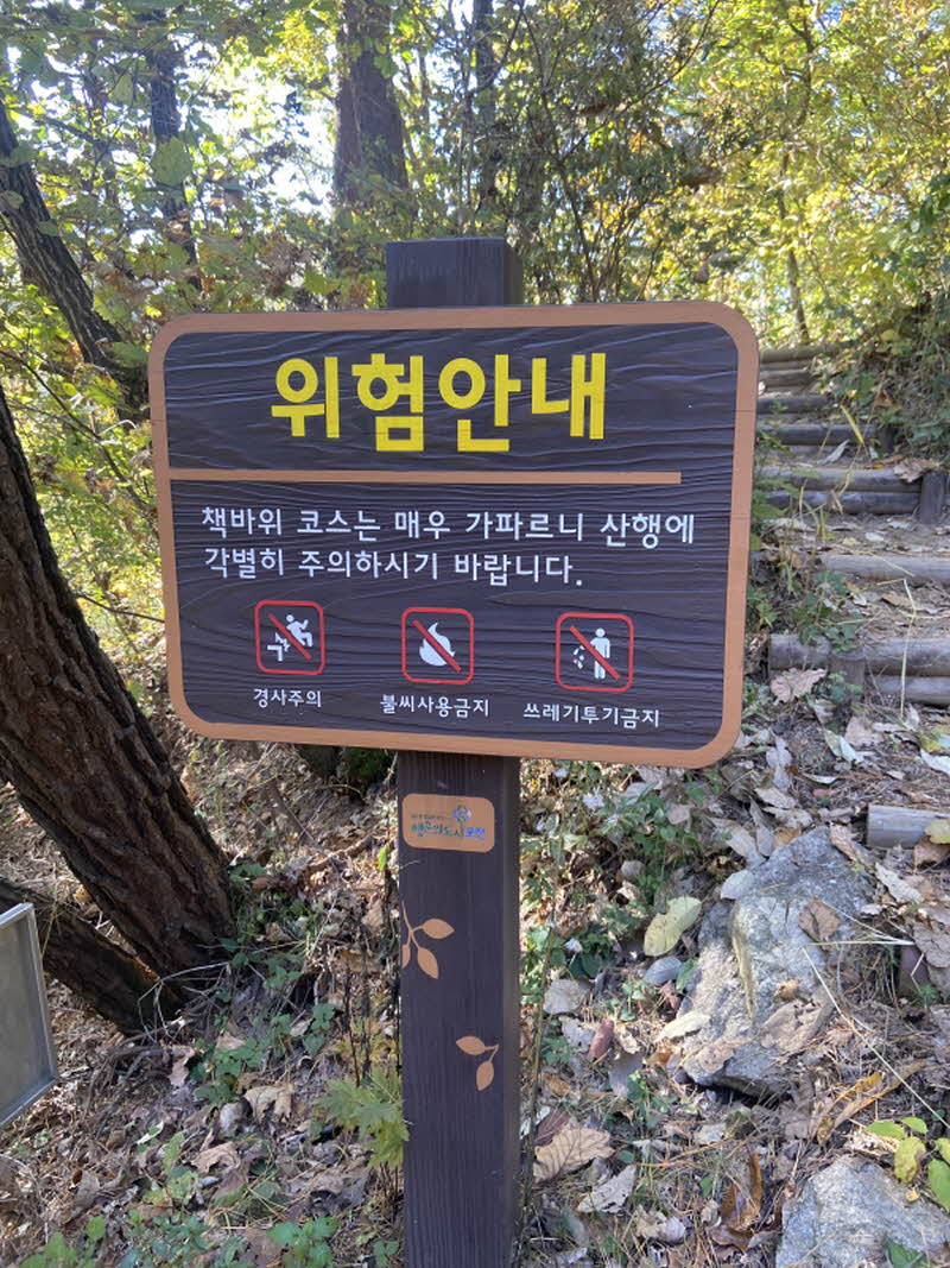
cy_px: 634
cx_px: 475
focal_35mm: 26
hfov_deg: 53.1
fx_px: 952
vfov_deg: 67.3
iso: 100
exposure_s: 1/121
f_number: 1.8
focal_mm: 4.25
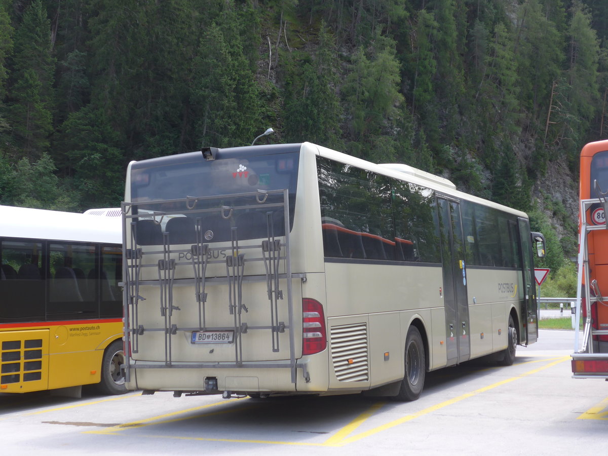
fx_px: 966
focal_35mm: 55
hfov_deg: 34.9
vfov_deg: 26.6
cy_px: 228
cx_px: 304
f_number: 3.4
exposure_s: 1/200
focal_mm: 11.3
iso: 80
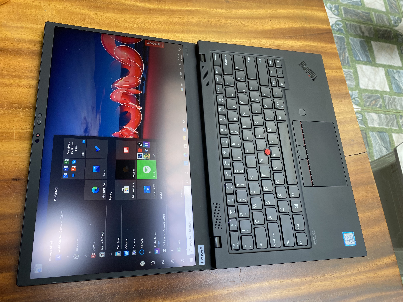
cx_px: 202
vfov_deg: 53.1
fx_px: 303
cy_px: 151
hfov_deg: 67.3
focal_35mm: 26
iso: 100
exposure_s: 1/114
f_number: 1.8
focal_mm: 4.25
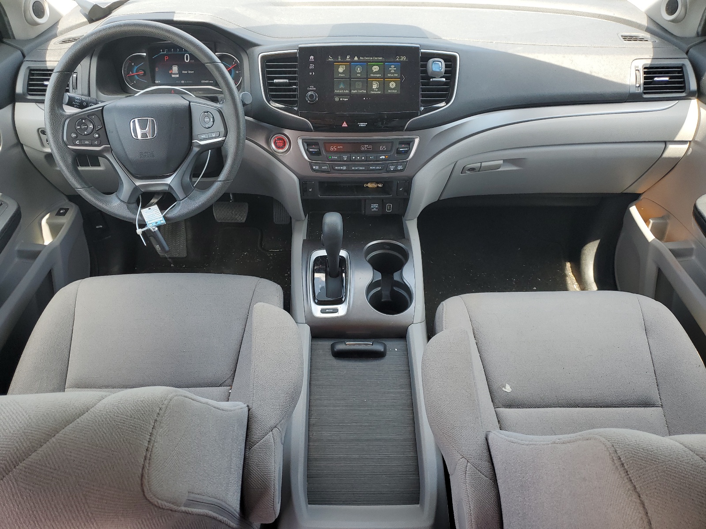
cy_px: 264
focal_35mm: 26
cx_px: 353
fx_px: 530
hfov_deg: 67.3
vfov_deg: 53.1
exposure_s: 1/222
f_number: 1.5
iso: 50
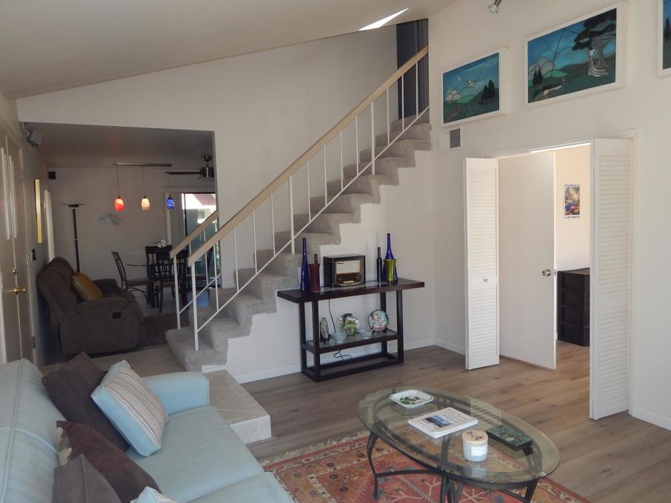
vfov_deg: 53.0
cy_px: 244
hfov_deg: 67.1
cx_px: 378
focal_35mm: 26
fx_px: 504
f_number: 3
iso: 125
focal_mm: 4
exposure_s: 1/100
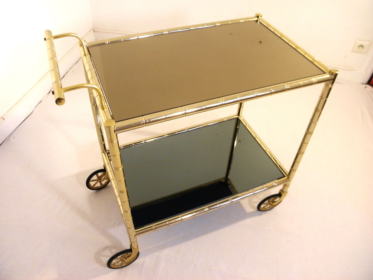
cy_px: 140
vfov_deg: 49.7
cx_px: 186
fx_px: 302
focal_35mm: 28
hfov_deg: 63.4
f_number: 3.5
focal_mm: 5
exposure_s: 1/20
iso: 200
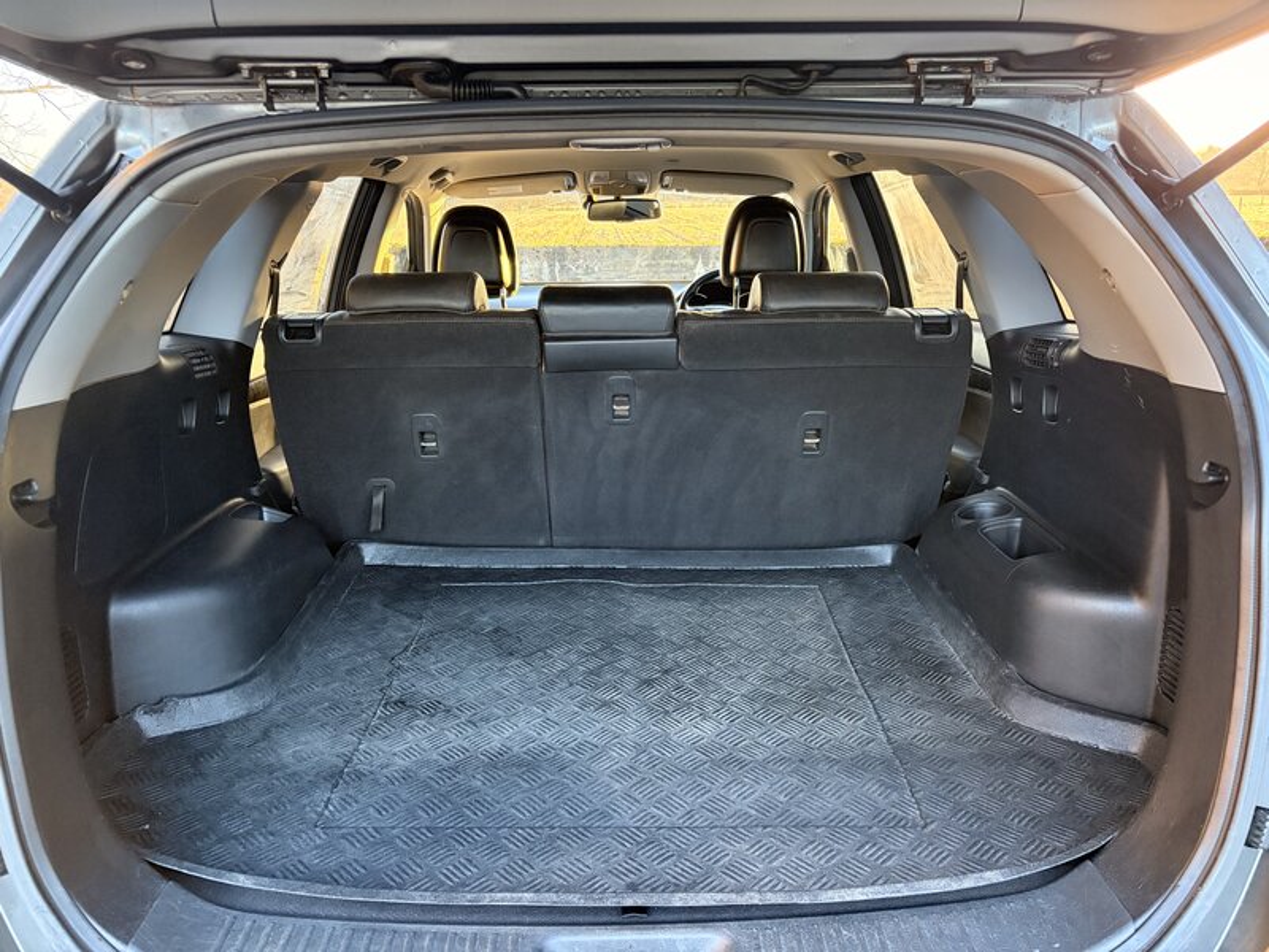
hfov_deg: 67.3
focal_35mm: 26
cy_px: 476
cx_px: 634
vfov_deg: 53.1
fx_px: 953
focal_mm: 5.96
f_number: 1.6
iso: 400
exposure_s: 1/60
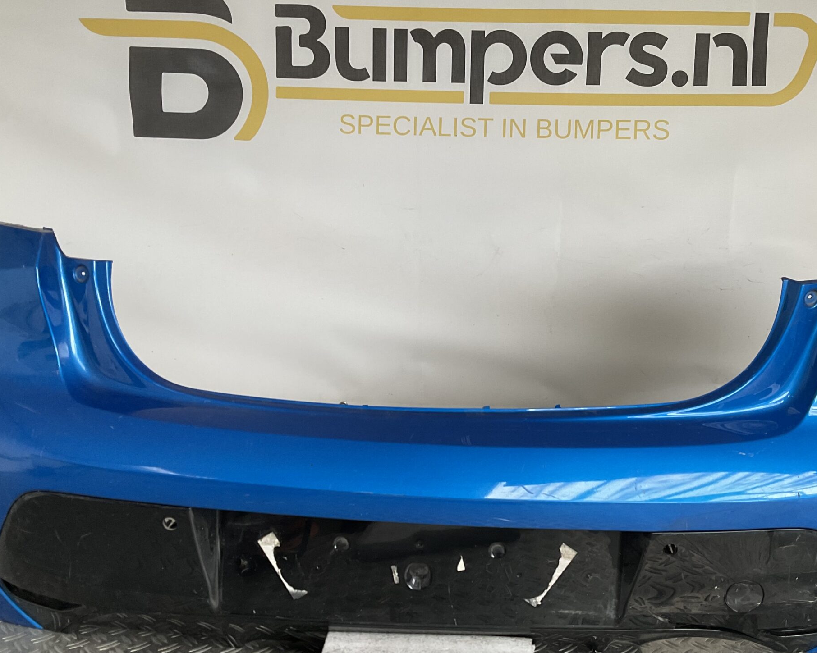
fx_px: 967
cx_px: 467
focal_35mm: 40
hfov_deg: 45.7
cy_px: 346
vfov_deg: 37.3
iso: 50
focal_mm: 3
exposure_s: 1/60
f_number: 1.8
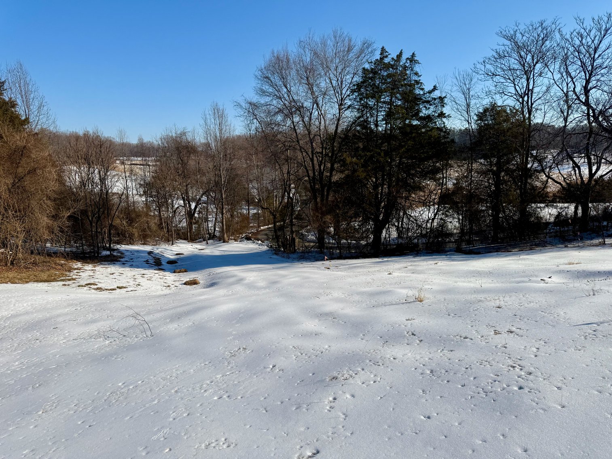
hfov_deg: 71.6
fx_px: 424
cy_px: 230
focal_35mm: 24
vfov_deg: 56.8
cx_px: 306
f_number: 1.78
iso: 80
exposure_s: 1/8130
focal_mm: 6.76
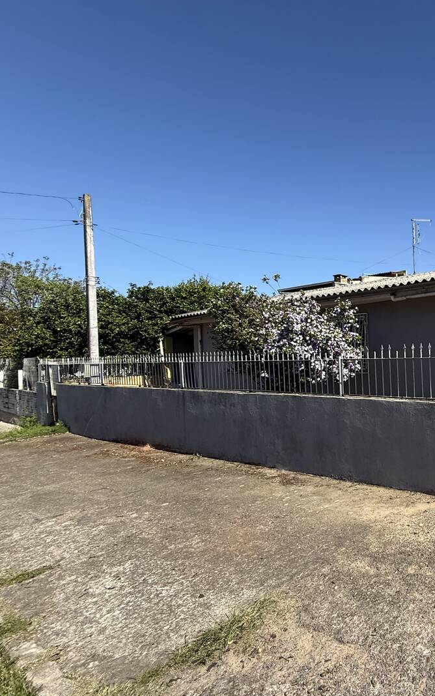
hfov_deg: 46.9
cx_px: 458
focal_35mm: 20
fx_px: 379
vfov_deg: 85.0
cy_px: 347
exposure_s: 1/1368
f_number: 2.2
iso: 50
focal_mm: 2.22
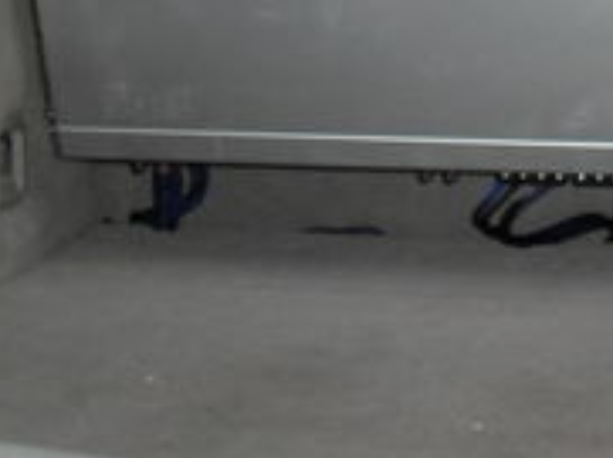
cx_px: 884
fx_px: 2192
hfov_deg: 14.9
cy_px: 27
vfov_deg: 11.8
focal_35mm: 124
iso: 200
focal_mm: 6.3
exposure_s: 1/45
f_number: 3.2
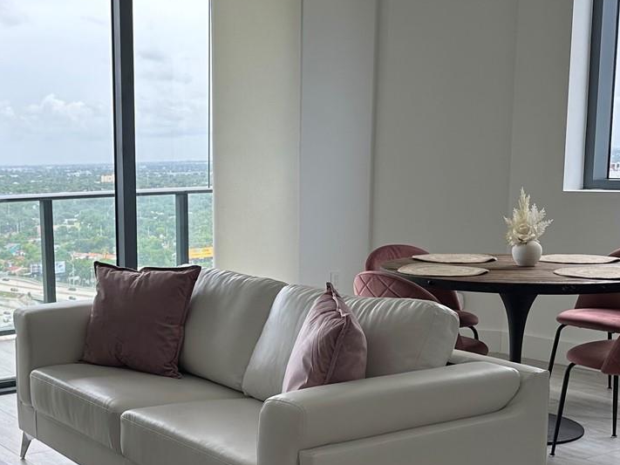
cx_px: 108
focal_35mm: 54
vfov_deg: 26.8
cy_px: 316
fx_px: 967
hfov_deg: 34.3
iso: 80
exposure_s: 1/341
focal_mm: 6.86
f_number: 1.78
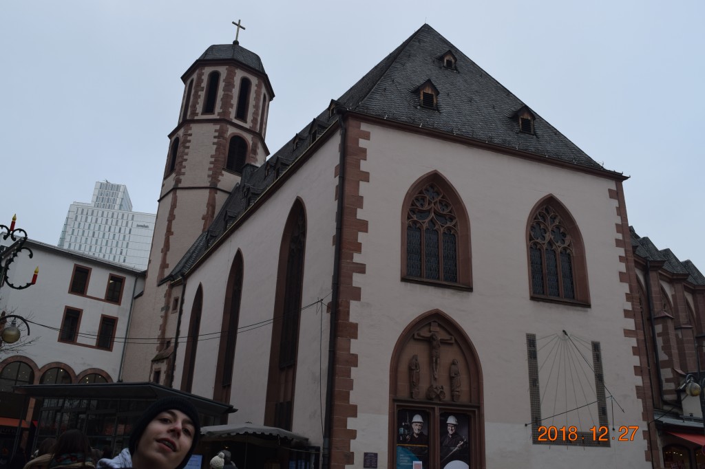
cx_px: 352
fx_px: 587
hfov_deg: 61.9
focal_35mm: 30
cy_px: 234
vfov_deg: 43.6
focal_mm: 20
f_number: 8
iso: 320
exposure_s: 1/250
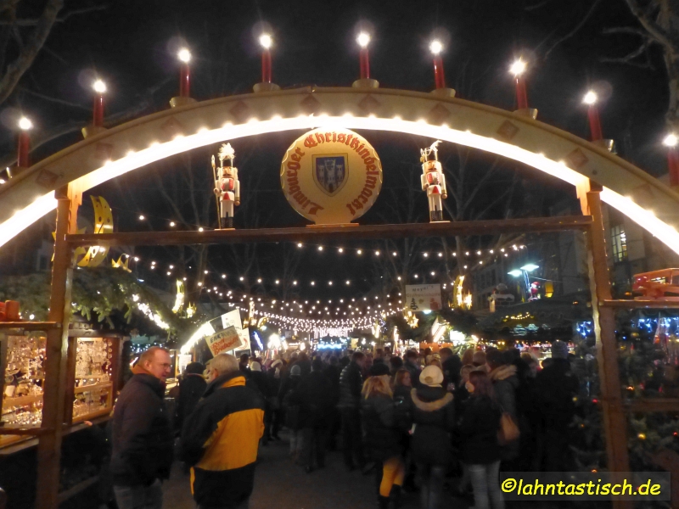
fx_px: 490
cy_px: 254
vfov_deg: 54.9
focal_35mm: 25
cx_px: 340
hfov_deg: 69.4
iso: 1600
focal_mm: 4.4
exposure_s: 1/40
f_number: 3.3
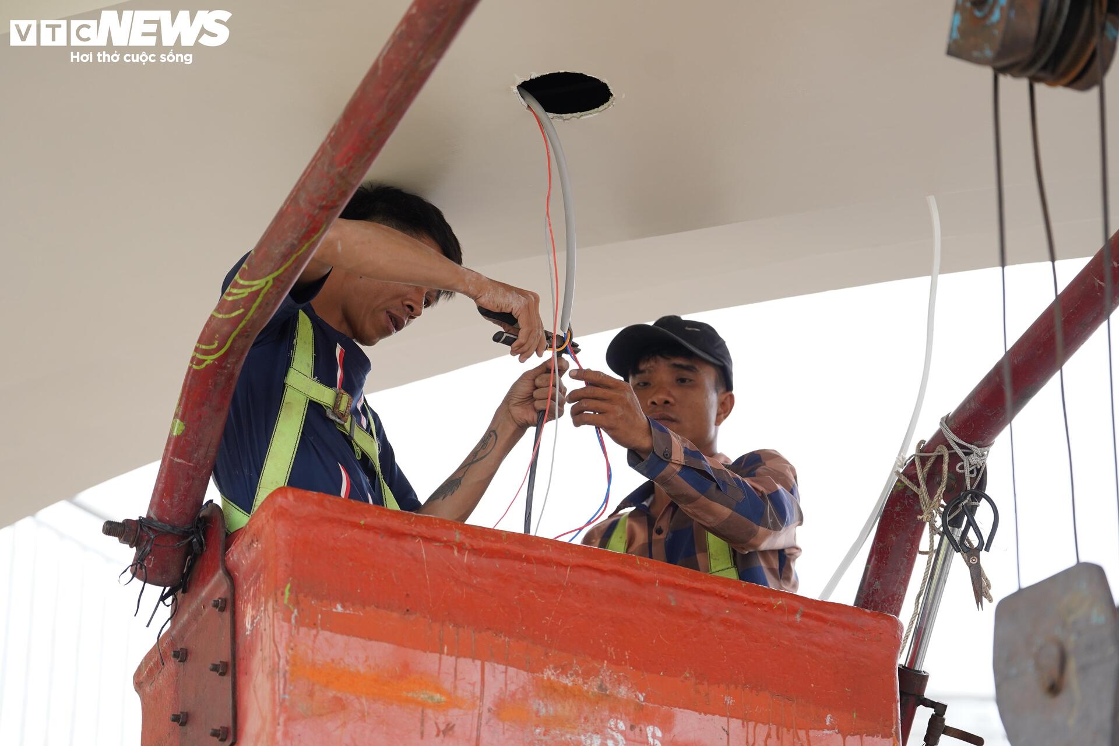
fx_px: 4103
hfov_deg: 15.5
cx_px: 560
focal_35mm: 132
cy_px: 373
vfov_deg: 10.4
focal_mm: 132
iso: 500
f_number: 2.8
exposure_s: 1/640
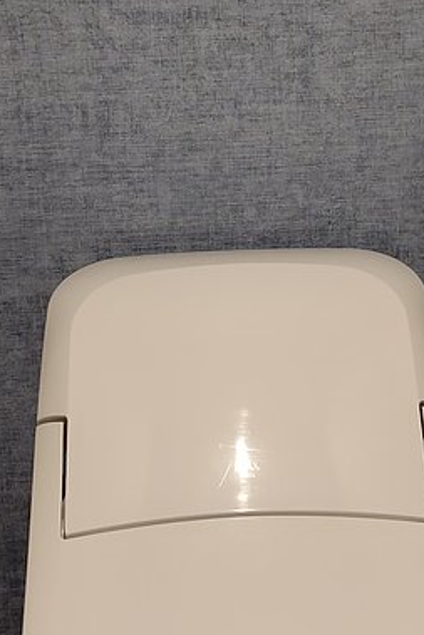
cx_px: 261
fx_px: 1712
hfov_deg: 14.1
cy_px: 129
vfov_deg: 20.8
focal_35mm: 97
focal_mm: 5.6
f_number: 1.9
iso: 465
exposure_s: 1/60
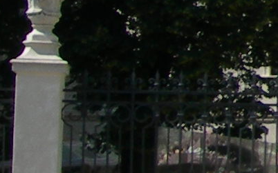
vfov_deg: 4.2
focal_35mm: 308
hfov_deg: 6.1
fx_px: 2333
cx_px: 911
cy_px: -65
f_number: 4.8
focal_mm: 7.8
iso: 50
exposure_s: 1/386
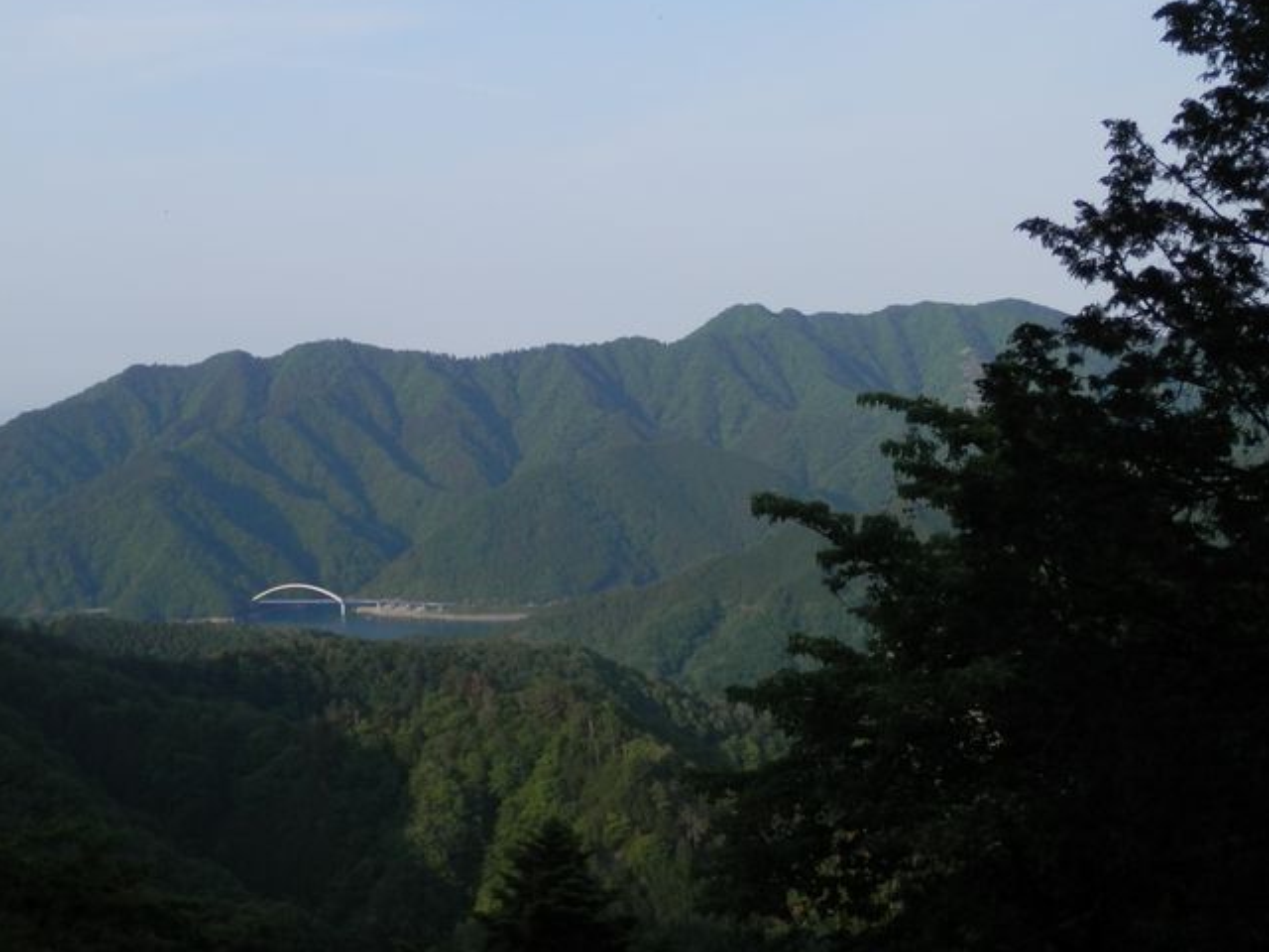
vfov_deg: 29.1
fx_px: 1833
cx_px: 551
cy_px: 504
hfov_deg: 38.1
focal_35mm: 50
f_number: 3.7
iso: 80
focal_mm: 7.3
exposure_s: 1/640
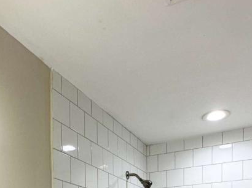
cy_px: 250
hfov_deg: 45.5
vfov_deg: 28.3
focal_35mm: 41
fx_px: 298
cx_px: 98
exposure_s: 1/120
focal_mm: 2.22
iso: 80
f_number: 2.2
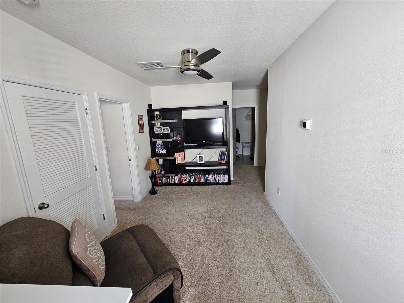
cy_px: 152
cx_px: 202
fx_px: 152
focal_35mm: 13
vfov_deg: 89.9
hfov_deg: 106.2
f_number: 2.2
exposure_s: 1/40
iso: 320
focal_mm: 2.2
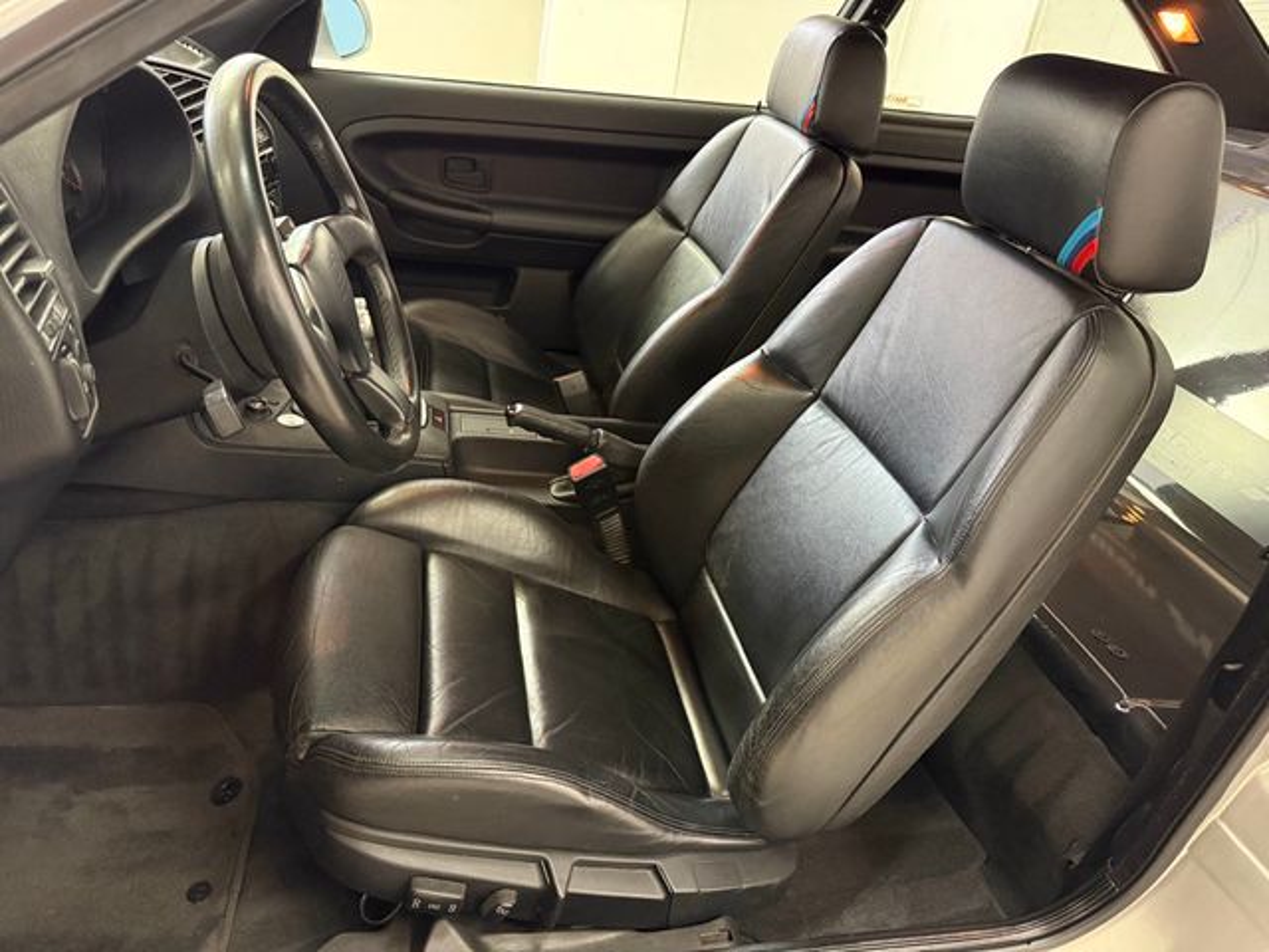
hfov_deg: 71.6
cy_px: 476
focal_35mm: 24
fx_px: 880
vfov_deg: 56.8
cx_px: 634
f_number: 1.78
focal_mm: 6.76
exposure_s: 1/40
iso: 1000
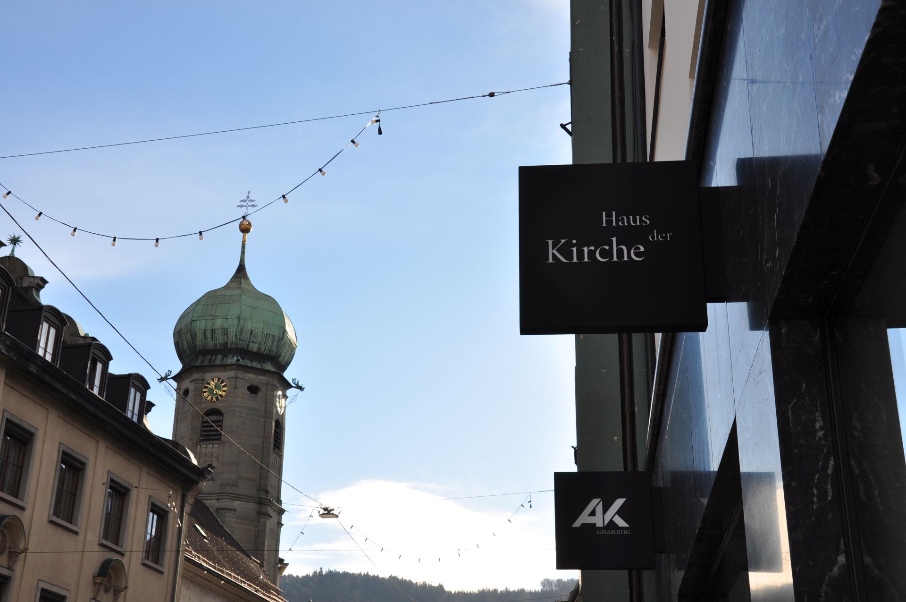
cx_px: 453
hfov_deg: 38.9
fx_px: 1282
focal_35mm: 51
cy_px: 301
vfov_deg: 26.4
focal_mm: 34
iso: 200
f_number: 10
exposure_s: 1/400
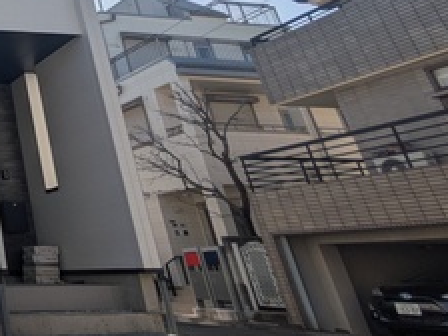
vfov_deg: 34.6
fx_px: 518
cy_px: 55
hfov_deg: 30.9
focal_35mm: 40
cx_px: -188
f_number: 2.2
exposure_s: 1/4184
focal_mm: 1.83
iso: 51
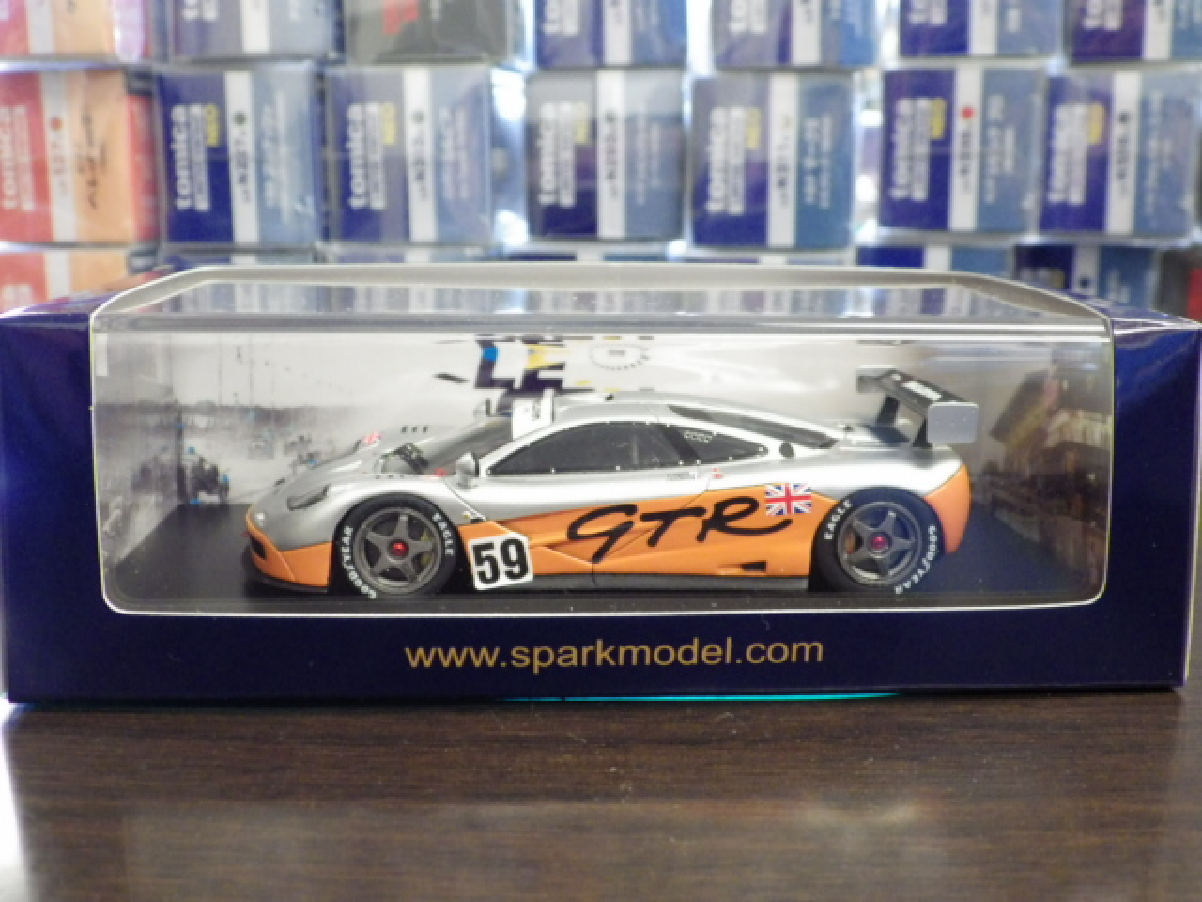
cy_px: 451
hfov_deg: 45.8
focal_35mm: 41
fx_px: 1424
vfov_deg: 35.1
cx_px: 601
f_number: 3.6
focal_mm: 7.4
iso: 800
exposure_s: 1/30
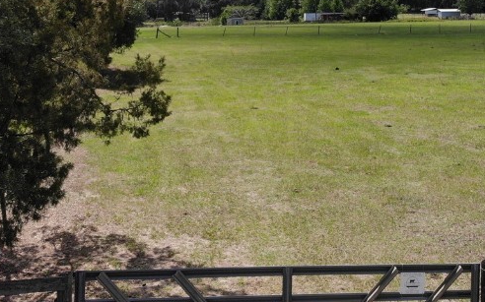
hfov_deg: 38.2
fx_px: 700
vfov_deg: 23.8
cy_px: 34
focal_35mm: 53
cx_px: 270
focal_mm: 4.5
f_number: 2.8
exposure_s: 1/880
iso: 100
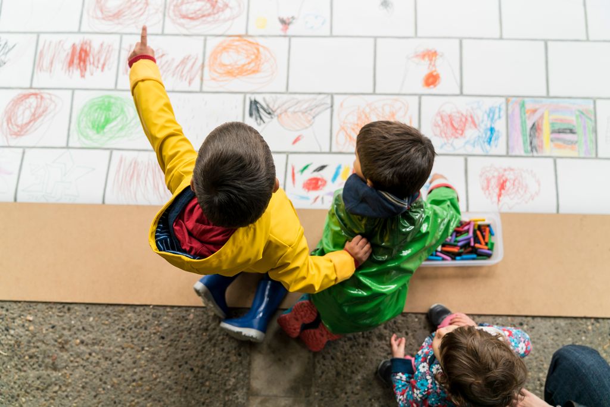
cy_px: 204
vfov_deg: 53.2
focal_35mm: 24
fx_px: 407
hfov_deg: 73.7
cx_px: 305
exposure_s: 1/200
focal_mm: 24
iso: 320
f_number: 2.8
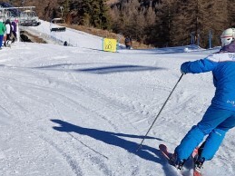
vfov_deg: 16.0
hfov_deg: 21.1
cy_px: 9
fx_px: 617
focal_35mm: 91
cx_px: 24
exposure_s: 1/4416
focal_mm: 5.4
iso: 50
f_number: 1.8
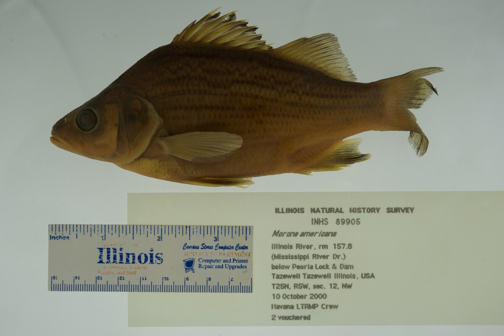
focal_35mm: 60
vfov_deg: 22.6
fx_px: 840
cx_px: 252
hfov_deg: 33.4
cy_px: 168
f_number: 10
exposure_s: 1/125
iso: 100
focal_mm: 60
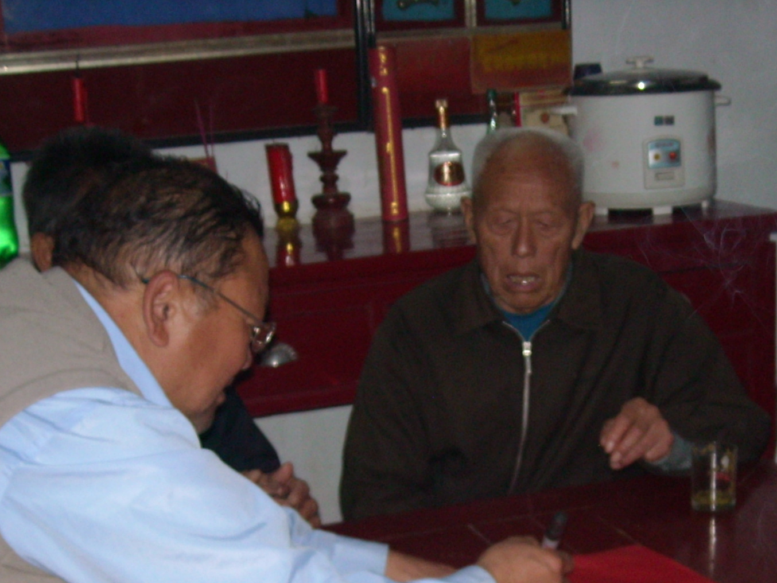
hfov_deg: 28.8
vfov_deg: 21.3
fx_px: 1504
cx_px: 510
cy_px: 556
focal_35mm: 67
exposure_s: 1/60
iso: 200
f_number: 2.8
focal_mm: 5.7
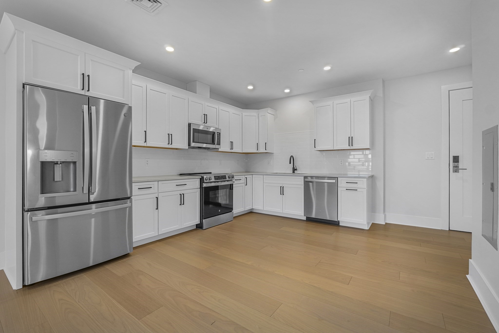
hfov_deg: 100.4
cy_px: 166
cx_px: 250
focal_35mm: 15
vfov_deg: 77.3
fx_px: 208
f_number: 8
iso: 250
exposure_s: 1/8
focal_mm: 10
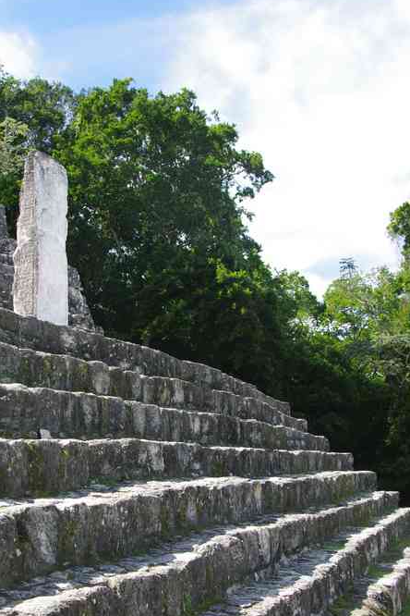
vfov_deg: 37.8
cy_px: 406
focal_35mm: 52
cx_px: 129
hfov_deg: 25.8
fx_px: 888
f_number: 9
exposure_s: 1/50
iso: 200
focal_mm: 23.1
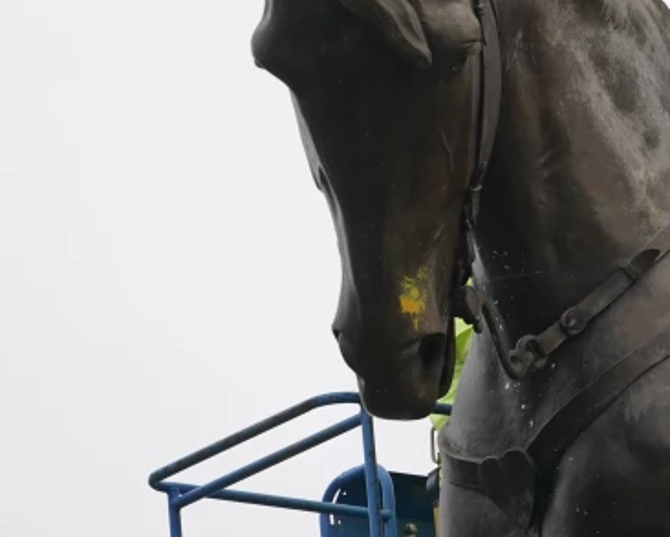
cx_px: 1005
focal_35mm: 807
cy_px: -92
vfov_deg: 1.9
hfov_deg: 2.4
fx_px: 16007
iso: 400
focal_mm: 262
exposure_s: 1/500
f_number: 5.6
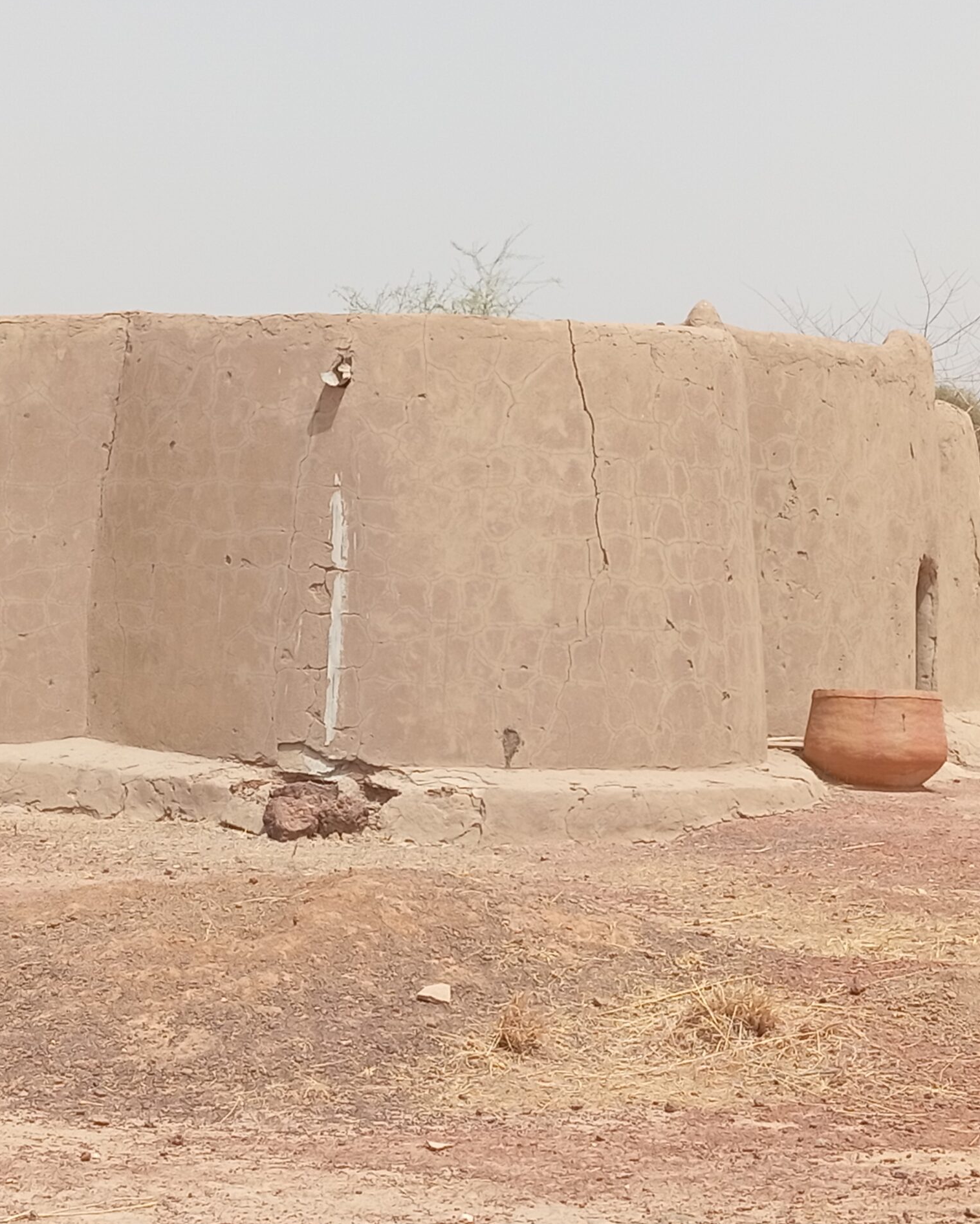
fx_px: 1342
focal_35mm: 37
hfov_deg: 39.8
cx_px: 350
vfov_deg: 49.1
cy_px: 615
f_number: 1.8
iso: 55
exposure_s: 1/669
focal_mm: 4.22
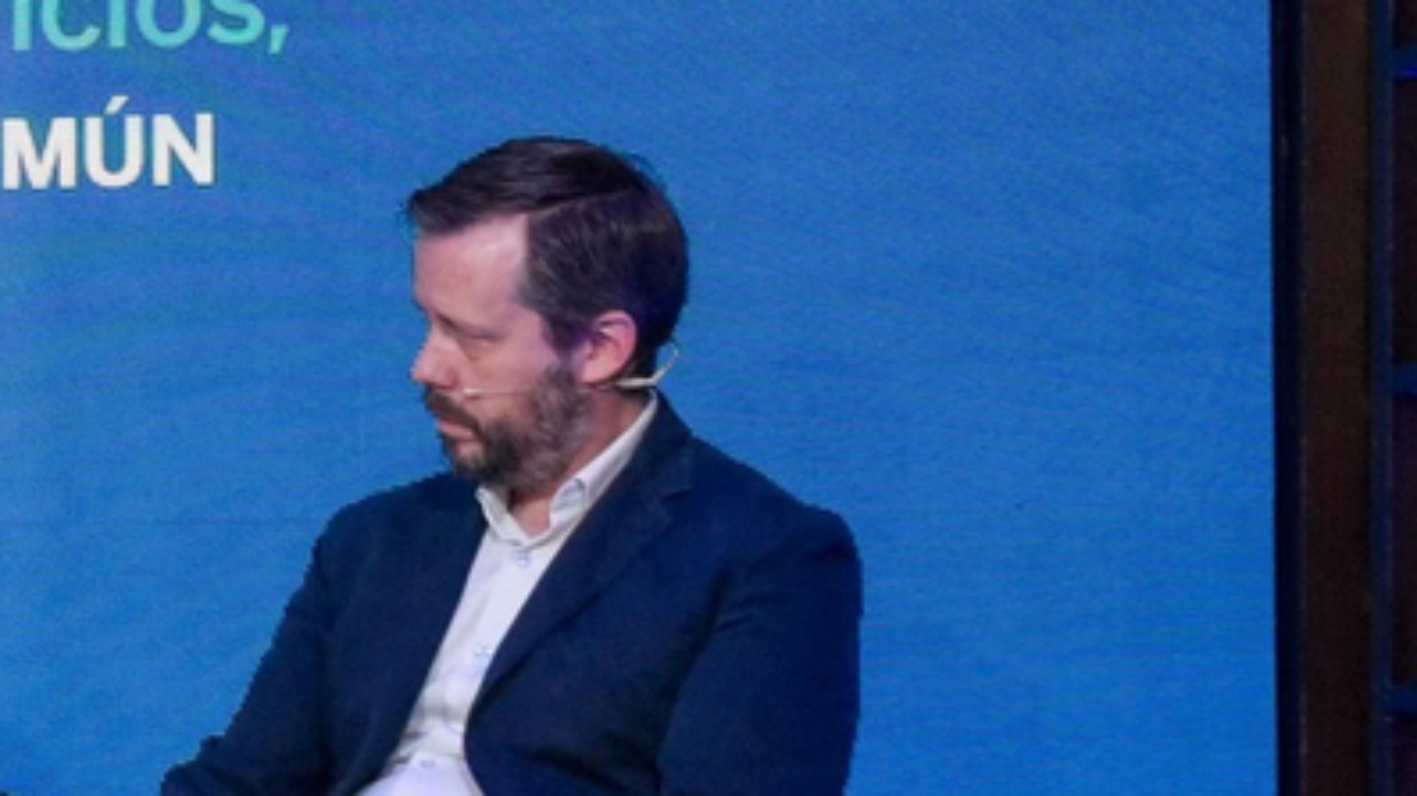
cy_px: 178
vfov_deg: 6.4
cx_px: -1174
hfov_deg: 10.6
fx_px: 7137
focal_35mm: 190
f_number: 7.1
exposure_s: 1/60
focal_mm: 45
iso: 3200
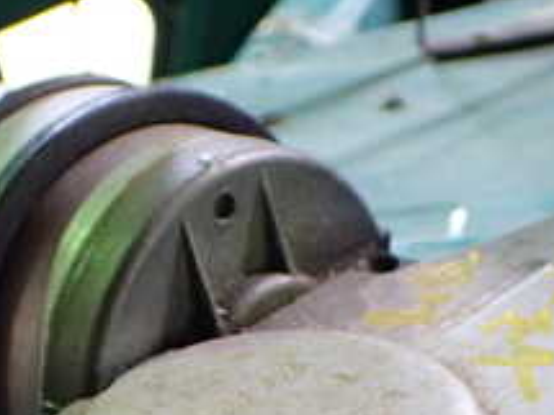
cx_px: 204
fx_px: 1695
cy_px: 451
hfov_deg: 18.5
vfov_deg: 13.7
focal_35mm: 106
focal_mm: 6.83
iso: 800
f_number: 2.7
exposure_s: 1/100
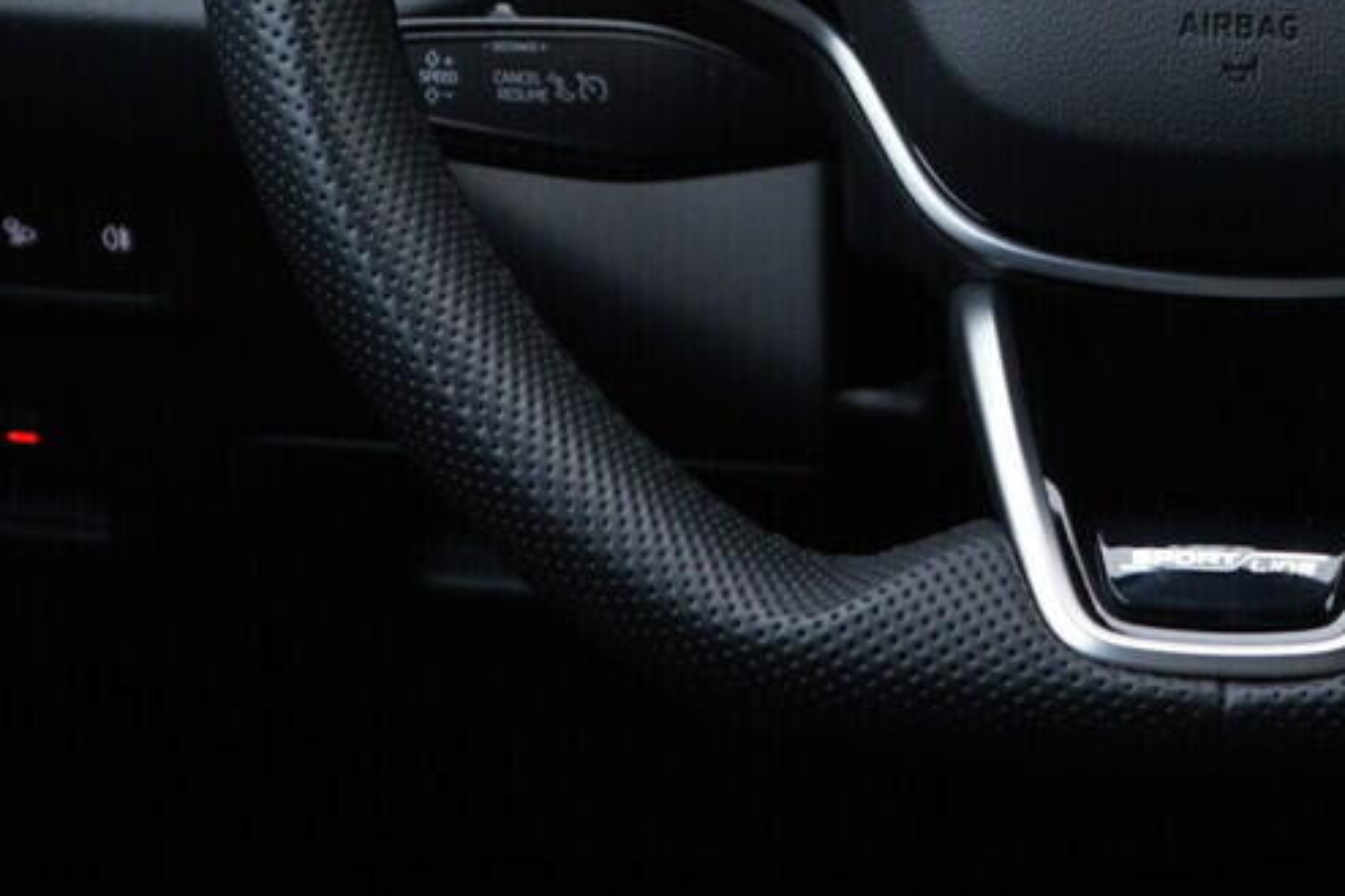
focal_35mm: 105
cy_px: -229
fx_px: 3921
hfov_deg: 19.3
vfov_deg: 12.7
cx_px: 1024
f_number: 2.8
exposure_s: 1/40
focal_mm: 24
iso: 160
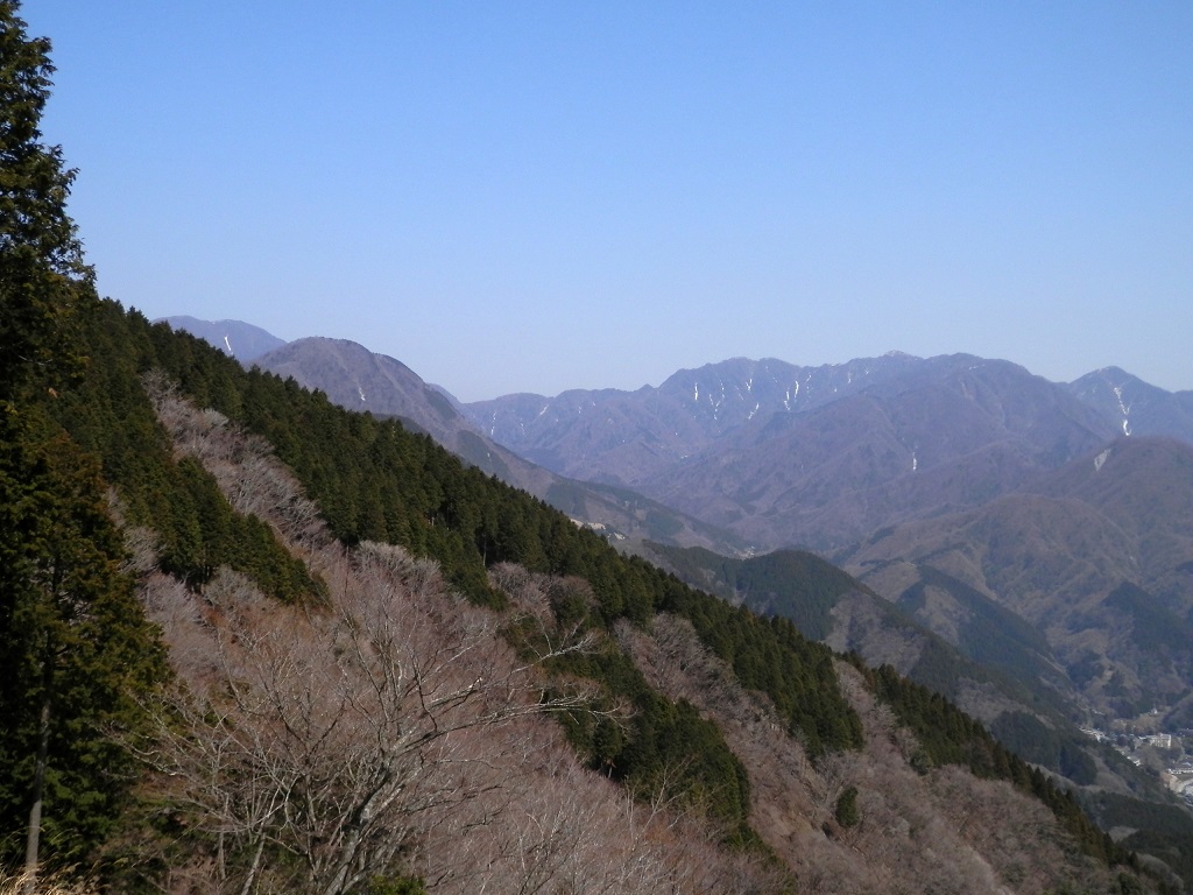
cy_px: 448
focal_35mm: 33
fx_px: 1137
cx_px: 596
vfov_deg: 42.9
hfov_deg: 55.4
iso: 80
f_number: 9.7
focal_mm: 6
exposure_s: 1/200
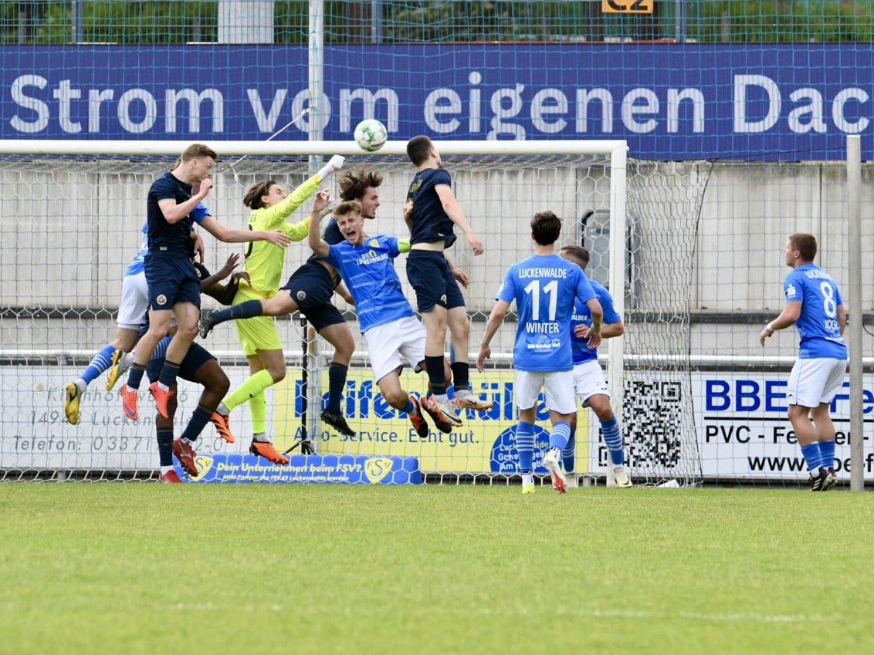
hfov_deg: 5.7
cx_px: 484
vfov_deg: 4.3
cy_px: 327
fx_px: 8786
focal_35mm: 348
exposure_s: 1/1600
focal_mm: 320
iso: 2000
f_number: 9
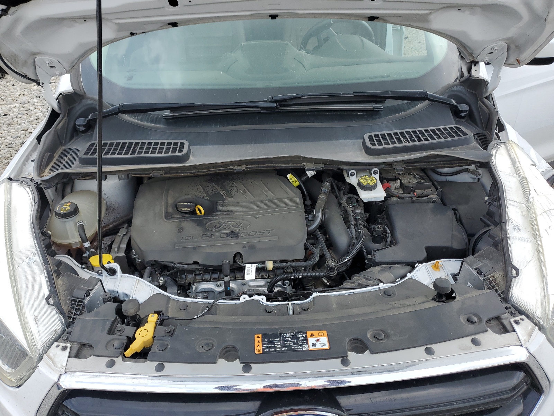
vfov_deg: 53.1
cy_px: 208
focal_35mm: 26
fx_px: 416
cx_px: 277
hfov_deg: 67.3
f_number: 1.5
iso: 50
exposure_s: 1/1000
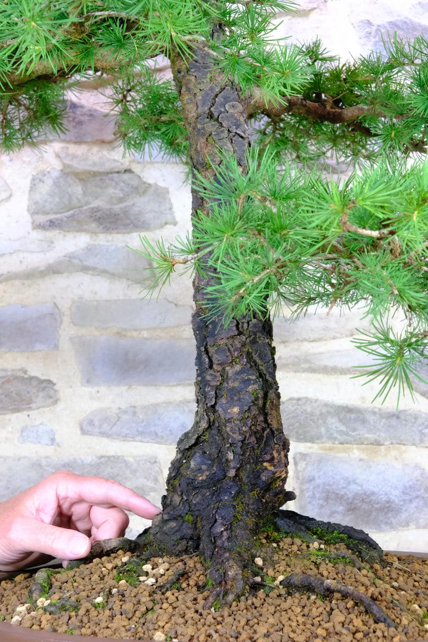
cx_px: 214
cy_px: 321
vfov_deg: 24.5
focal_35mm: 83
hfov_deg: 16.5
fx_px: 1479
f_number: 11
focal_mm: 55
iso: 3200
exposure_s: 1/30
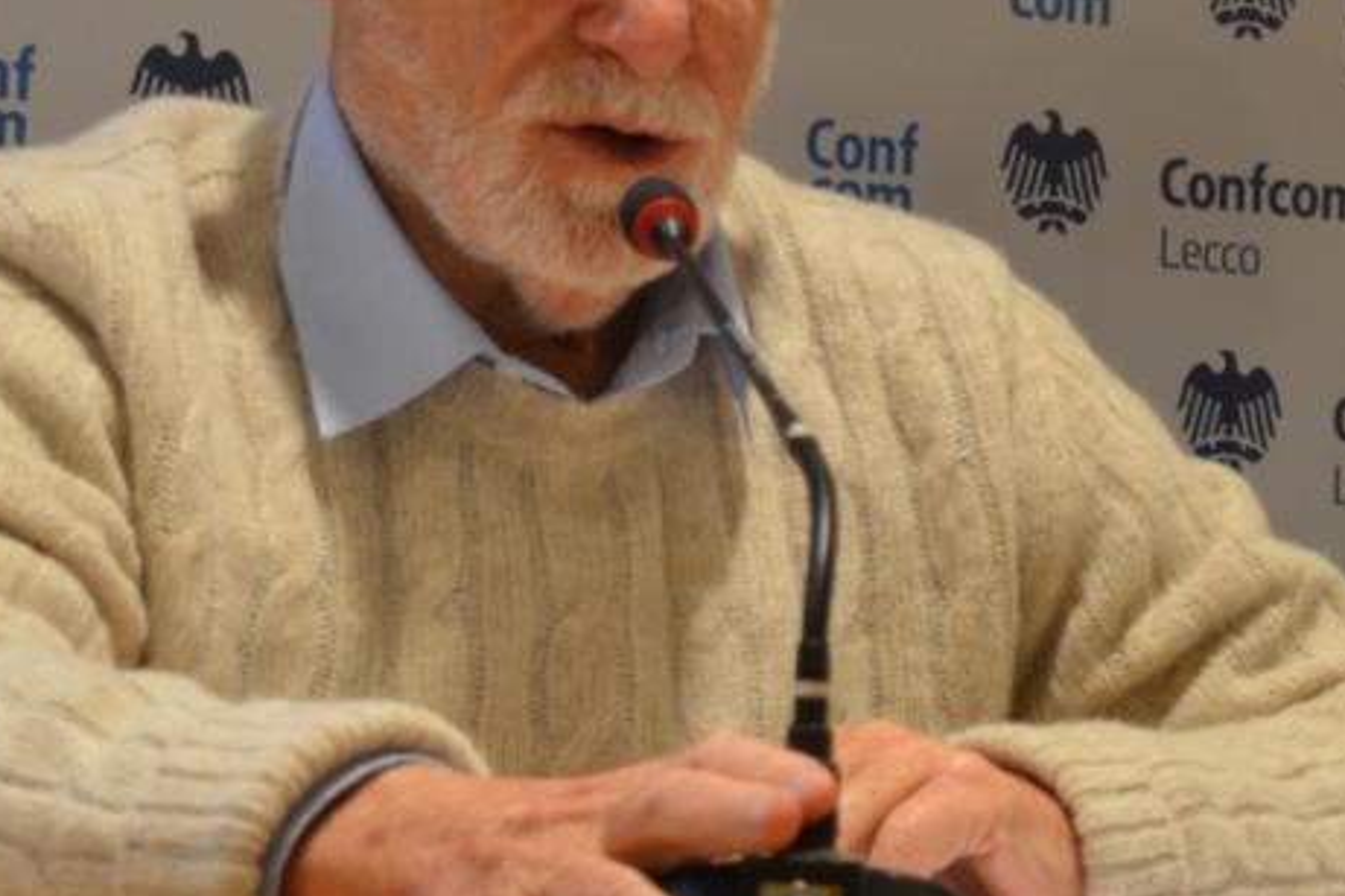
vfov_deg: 7.8
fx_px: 6536
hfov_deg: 11.7
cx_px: 600
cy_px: 184
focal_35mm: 175
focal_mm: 42
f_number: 5
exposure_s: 1/40
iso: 800
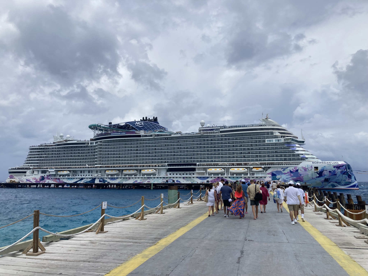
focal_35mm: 28
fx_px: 298
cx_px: 184
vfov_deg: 49.7
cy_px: 138
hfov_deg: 63.4
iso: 20
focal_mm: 3.99
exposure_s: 1/5405
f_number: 1.8
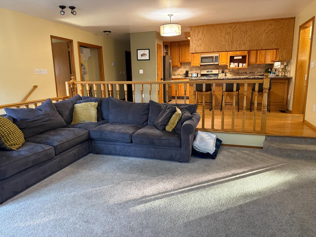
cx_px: 158
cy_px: 118
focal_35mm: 24
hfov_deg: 71.6
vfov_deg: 56.8
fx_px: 219
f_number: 1.78
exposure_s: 1/60
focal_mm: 6.76
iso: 500
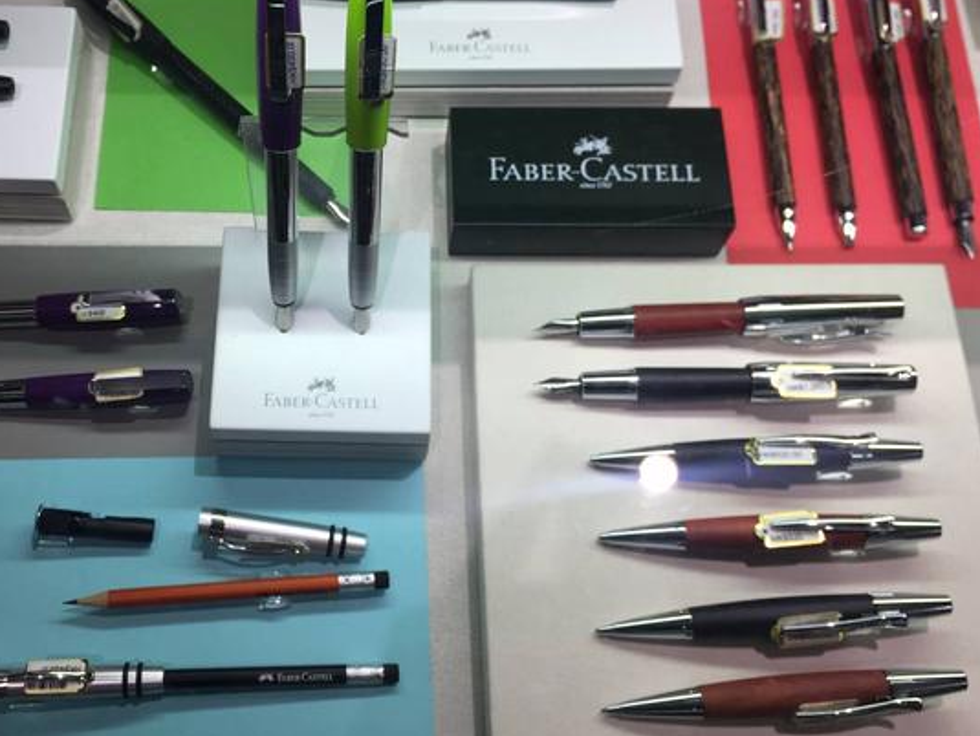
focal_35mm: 39
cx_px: 355
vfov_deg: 36.9
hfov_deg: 47.3
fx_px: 1105
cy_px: 361
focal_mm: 4.15
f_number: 2.2
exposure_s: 1/50
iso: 32
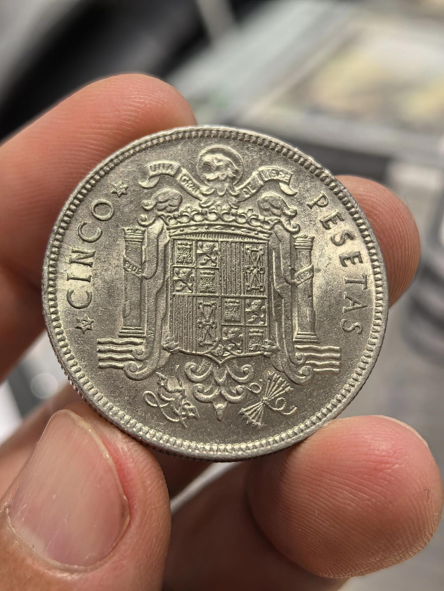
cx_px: 222
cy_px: 296
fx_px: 924
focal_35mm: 54
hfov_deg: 27.0
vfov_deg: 35.5
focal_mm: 6.98
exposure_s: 1/100
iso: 160
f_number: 2
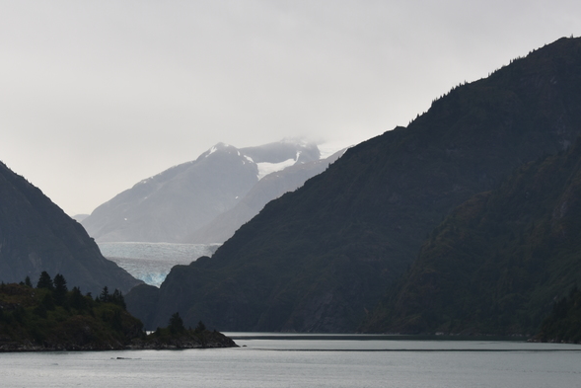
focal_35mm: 126
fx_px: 2034
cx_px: 314
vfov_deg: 10.9
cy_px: 185
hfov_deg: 16.3
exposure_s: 1/160
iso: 100
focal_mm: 58
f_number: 6.3
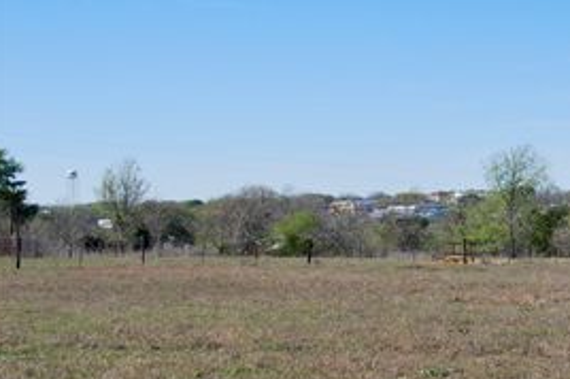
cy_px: 180
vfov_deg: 13.5
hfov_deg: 19.8
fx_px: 1597
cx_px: 521
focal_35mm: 101
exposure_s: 1/250
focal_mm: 36
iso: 100
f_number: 8
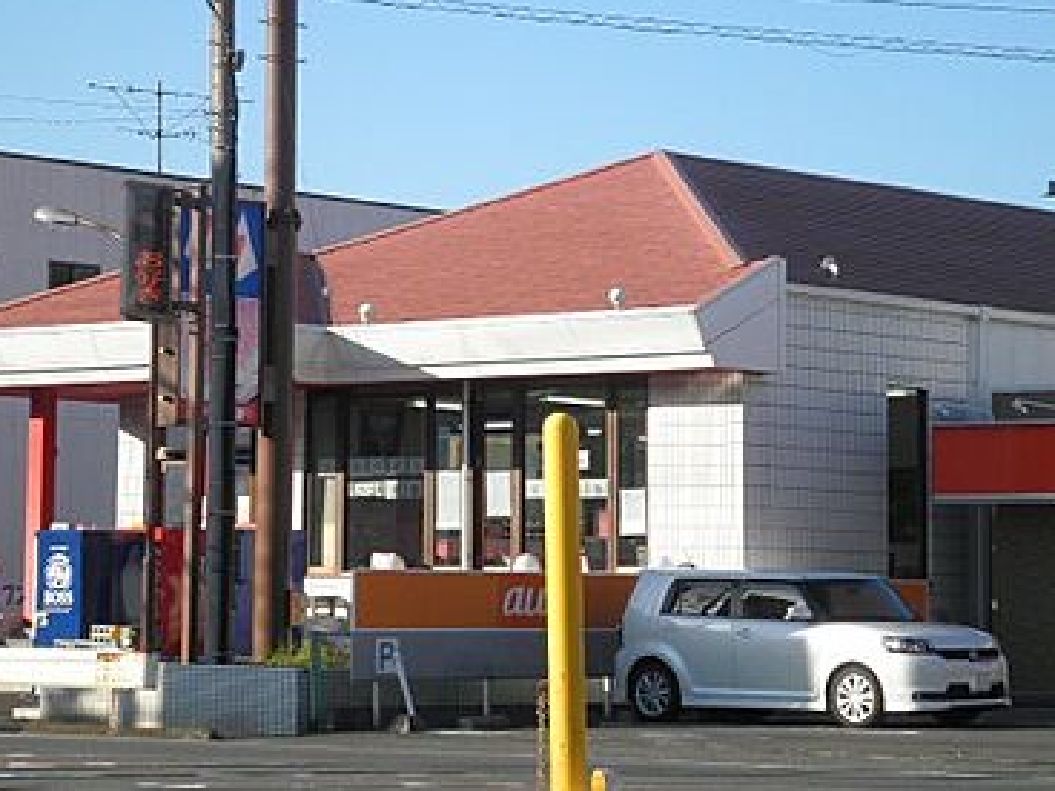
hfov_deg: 16.4
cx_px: 482
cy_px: 251
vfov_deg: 12.3
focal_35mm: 120
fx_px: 3657
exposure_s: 1/250
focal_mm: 15.4
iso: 64
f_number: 4.9
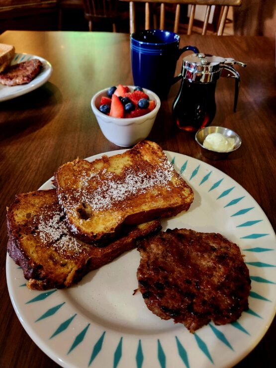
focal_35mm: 23
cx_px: 138
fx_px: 245
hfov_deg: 58.9
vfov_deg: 73.9
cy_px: 184
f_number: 1.8
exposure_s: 1/30
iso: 640
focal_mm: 5.4
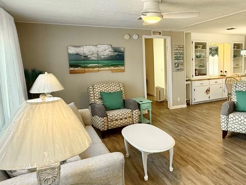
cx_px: 183
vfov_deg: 48.2
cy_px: 82
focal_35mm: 29
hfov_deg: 58.6
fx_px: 206
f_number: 2.2
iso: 160
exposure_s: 1/120
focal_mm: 2.22
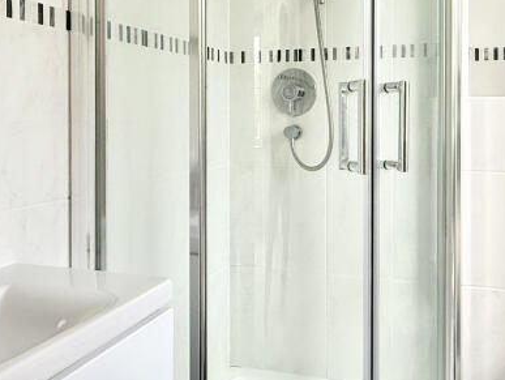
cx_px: 304
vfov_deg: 38.2
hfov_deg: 49.8
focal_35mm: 37
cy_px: 118
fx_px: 540
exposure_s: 1/99
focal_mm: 2.22
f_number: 2.2
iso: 200
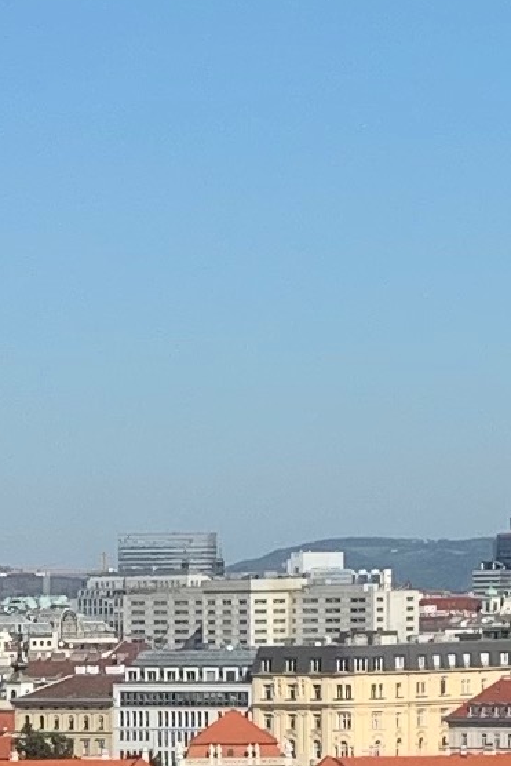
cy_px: 960
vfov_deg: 10.3
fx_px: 4170
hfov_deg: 6.9
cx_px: -238
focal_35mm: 196
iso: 25
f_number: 1.8
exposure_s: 1/2681
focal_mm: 4.25
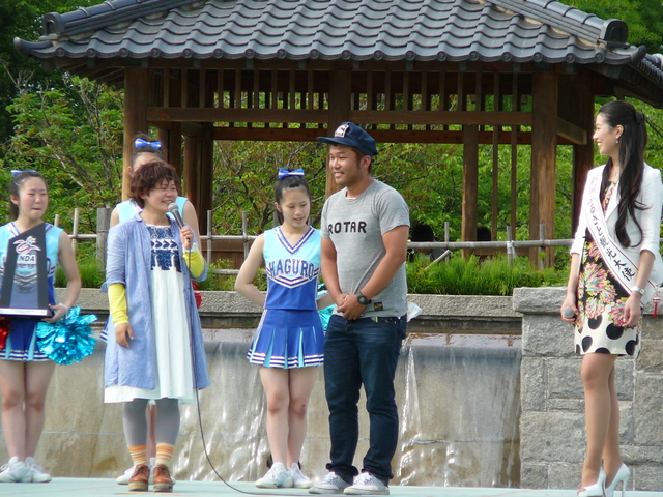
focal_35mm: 292
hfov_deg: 6.8
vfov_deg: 5.1
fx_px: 5593
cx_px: 332
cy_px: 248
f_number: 4.1
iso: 80
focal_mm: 43.4
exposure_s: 1/320
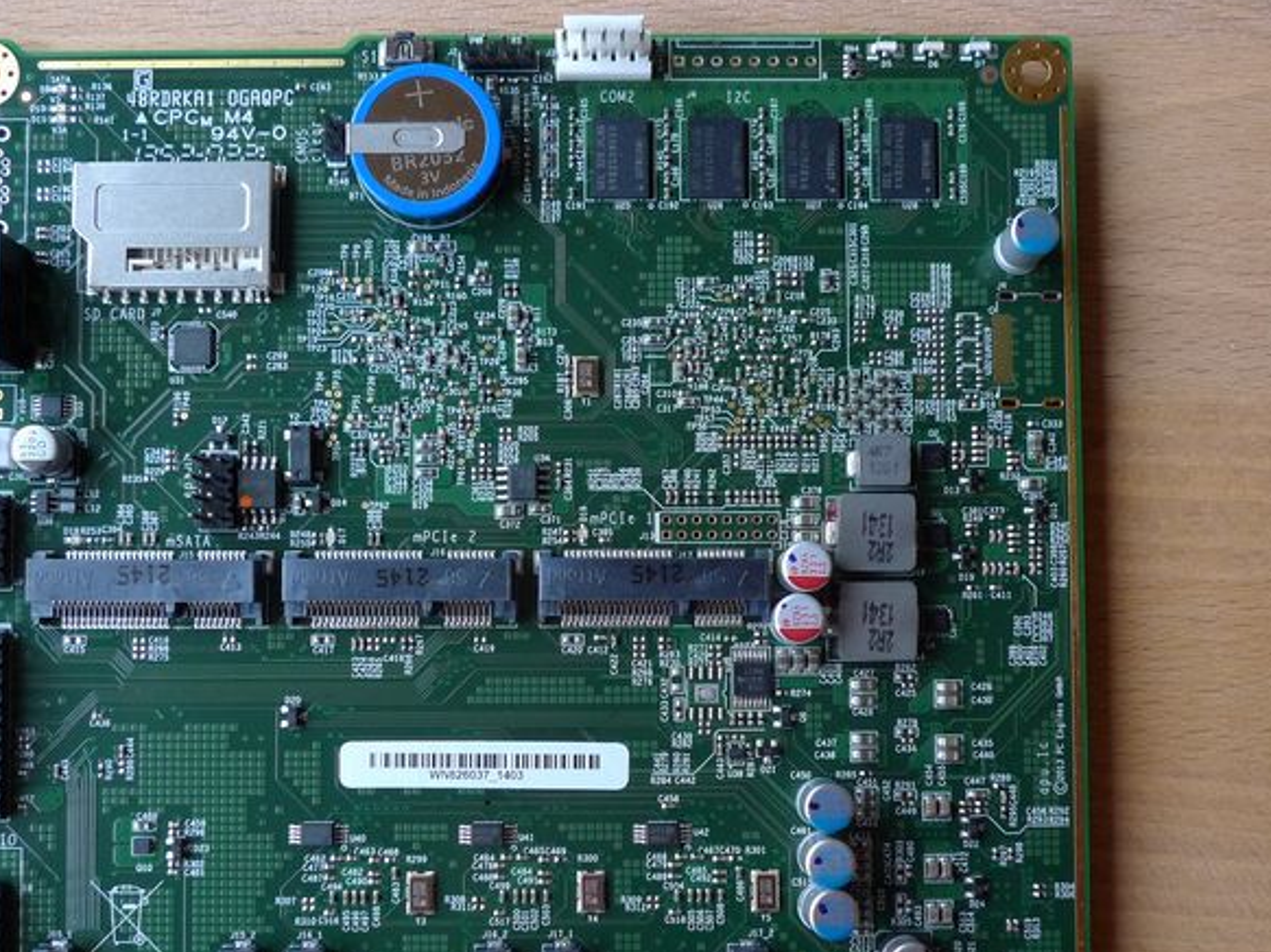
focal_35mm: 33
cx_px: 518
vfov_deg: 42.3
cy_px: 644
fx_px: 1211
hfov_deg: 55.0
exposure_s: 1/30
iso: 250
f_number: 3.2
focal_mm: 5.1
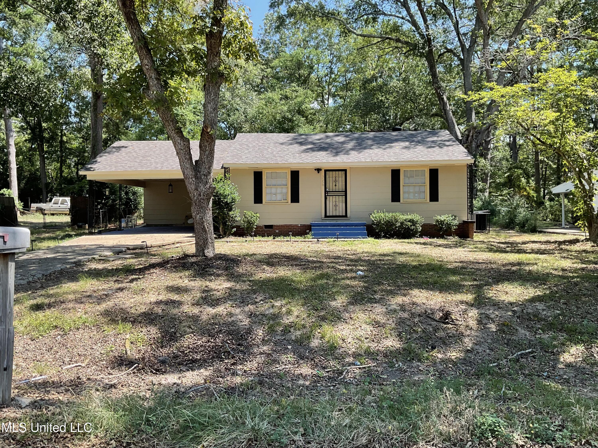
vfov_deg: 48.2
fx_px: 501
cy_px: 224
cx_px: 299
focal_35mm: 29
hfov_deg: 61.7
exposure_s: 1/355
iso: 16
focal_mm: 3
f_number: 1.8
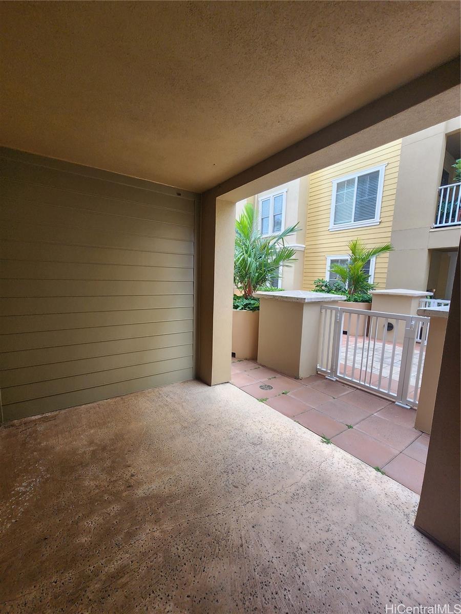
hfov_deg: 89.9
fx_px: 231
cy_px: 307
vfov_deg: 106.2
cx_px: 230
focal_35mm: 13
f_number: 2.2
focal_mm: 2.2
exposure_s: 1/60
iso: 160
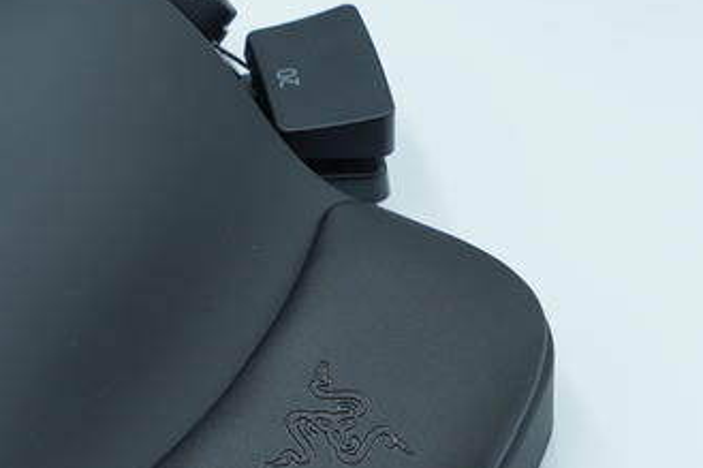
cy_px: 299
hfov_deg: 16.6
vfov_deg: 11.4
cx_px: -56
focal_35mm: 120
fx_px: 2346
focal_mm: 33
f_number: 8
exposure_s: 1/100
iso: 500
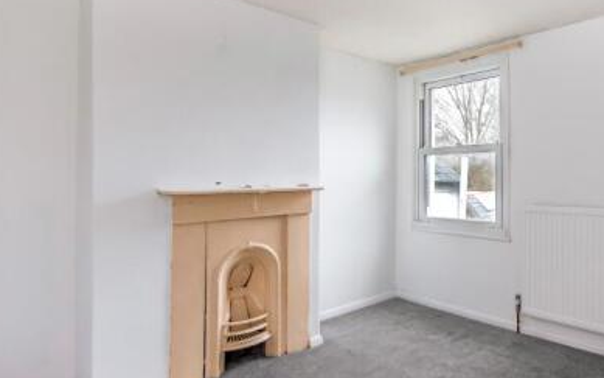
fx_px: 395
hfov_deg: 70.1
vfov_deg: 51.0
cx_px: 449
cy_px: 173
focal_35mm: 24
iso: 400
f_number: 7.1
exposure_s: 1/60
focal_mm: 14
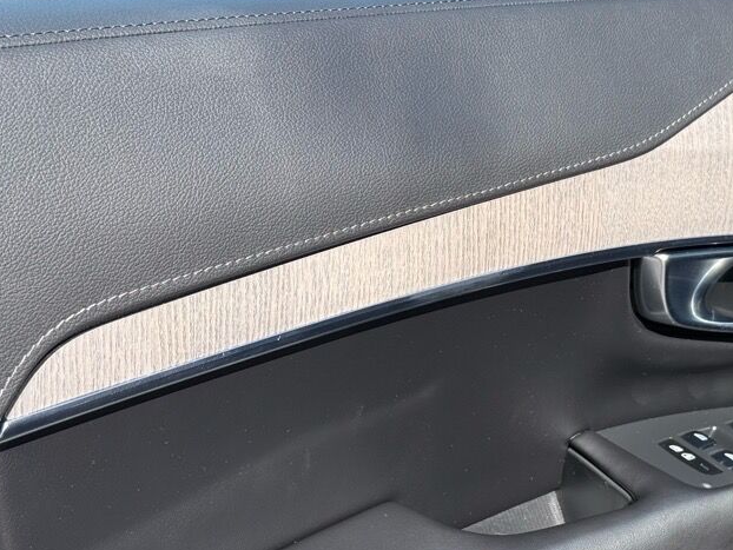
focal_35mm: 79
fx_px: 1673
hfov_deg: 24.4
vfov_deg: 18.7
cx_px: 556
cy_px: 322
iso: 64
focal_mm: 6.76
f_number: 1.78
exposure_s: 1/1133
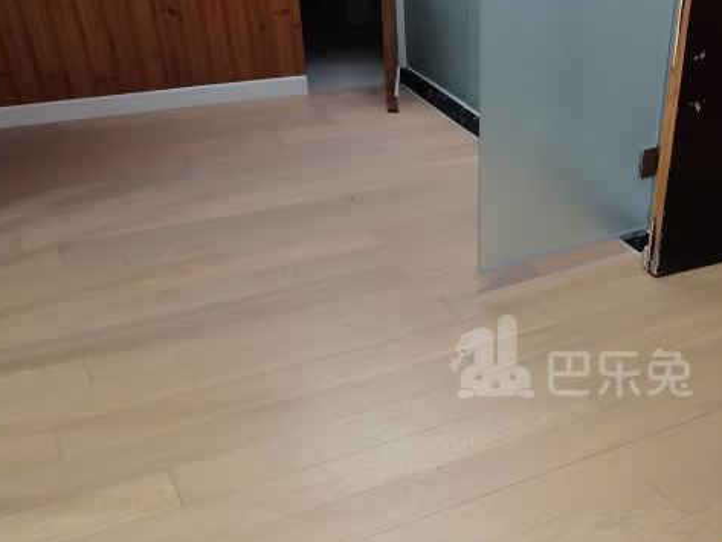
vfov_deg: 32.6
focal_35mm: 44
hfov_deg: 41.2
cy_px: 357
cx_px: 571
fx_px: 918
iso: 500
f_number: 1.8
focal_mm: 5.58
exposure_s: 1/33.3
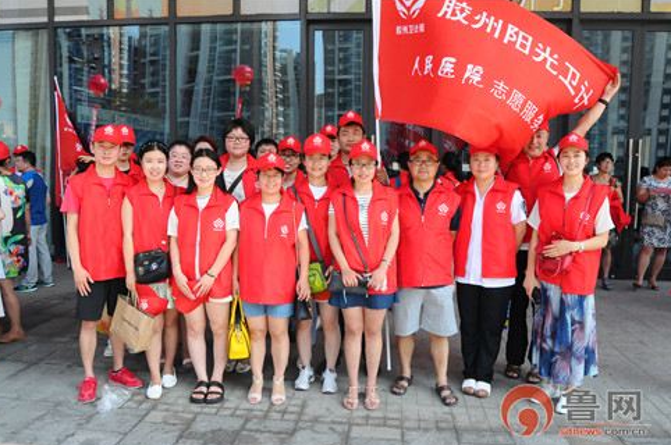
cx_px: 331
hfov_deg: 65.5
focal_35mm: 28
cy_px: 228
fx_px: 521
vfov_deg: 46.3
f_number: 11
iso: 1600
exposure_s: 1/500
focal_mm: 18
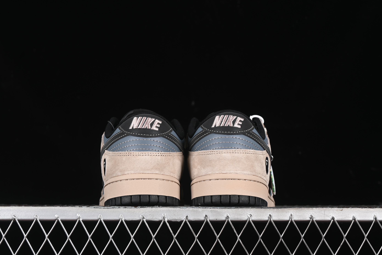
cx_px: 191
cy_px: 128
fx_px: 796
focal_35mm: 75
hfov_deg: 27.0
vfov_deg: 18.2
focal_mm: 50
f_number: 7.1
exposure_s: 1/60
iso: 160
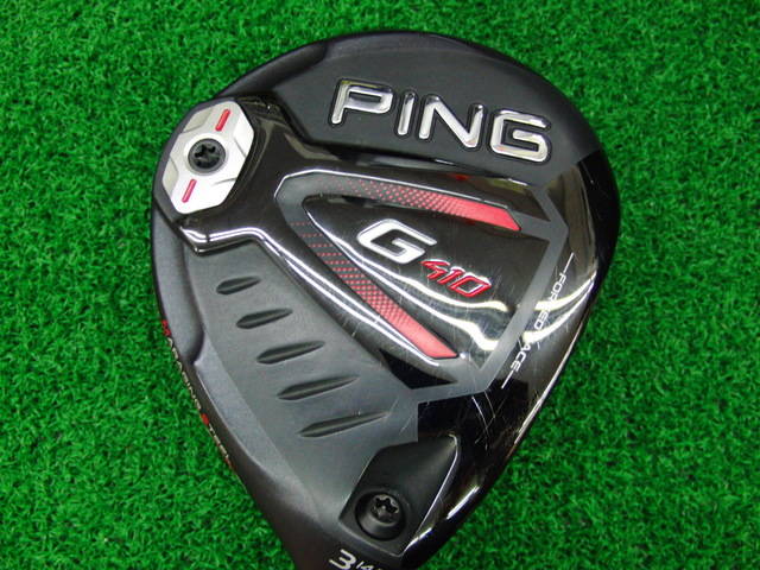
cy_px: 285
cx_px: 380
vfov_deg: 38.7
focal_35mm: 37
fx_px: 812
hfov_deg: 50.1
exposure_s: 1/50
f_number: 3.6
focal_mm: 6.42
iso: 400
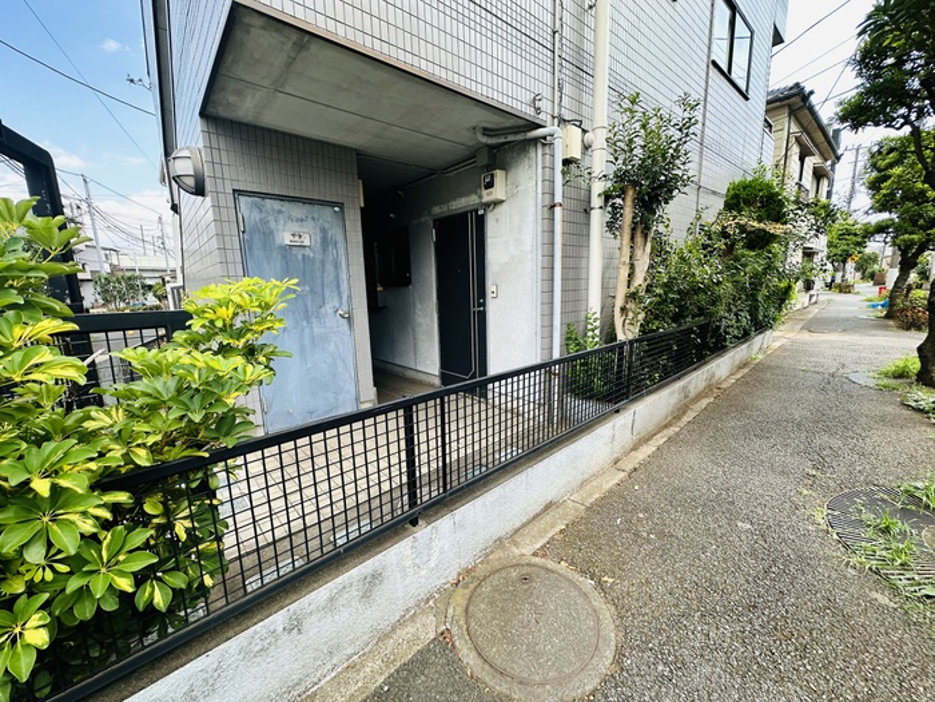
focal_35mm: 14
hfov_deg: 102.1
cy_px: 351
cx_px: 468
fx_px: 378
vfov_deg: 85.7
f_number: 2.2
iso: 40
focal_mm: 2.22
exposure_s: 1/270
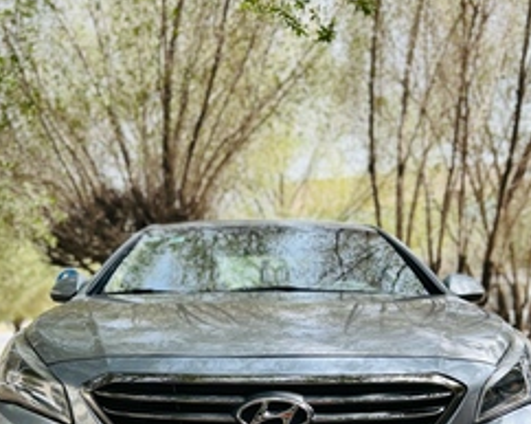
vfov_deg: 30.6
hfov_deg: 38.8
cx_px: 260
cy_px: 339
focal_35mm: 48
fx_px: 753
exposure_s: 1/607
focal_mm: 5.7
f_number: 1.5
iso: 50
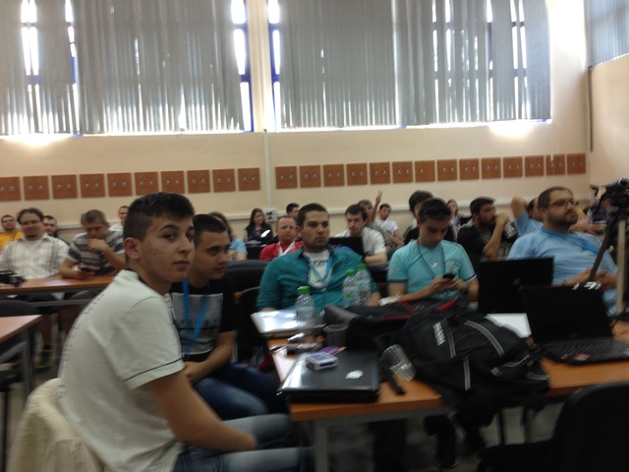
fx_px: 600
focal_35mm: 33
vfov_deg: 42.9
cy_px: 236
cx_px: 314
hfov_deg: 55.4
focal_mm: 4.12
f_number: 2.4
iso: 64
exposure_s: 1/20
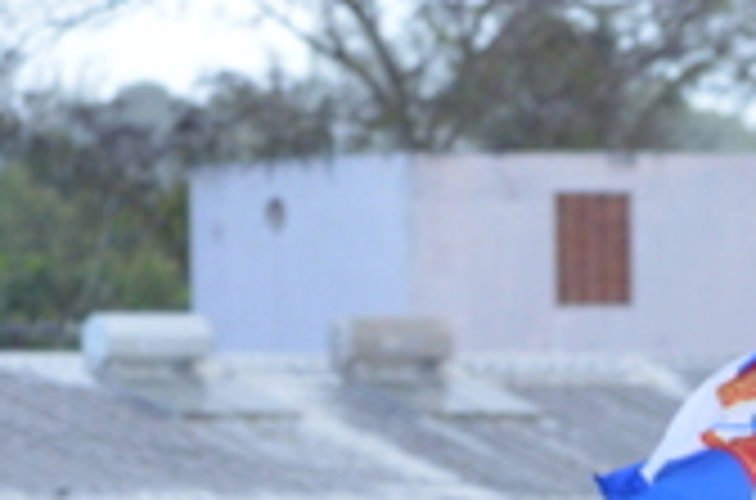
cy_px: 1029
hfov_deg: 1.3
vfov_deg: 0.9
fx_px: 32710
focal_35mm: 1562
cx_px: 1228
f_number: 5.3
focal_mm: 250
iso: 560
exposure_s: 1/640
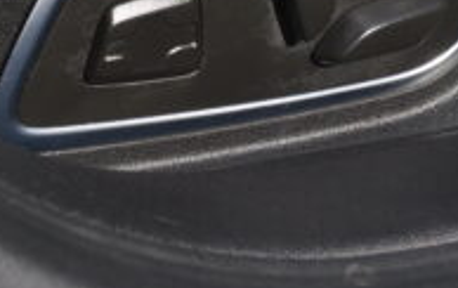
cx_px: 314
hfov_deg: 15.8
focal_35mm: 132
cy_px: -131
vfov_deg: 9.7
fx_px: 1650
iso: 200
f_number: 9
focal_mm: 28
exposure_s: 1/320
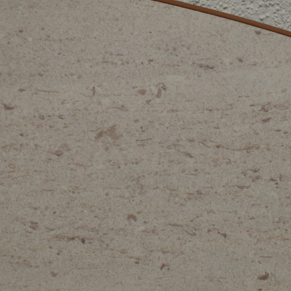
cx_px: 217
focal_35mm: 105
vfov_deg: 16.5
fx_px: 999
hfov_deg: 16.5
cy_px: 208
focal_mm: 38
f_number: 5.6
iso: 200
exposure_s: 1/125
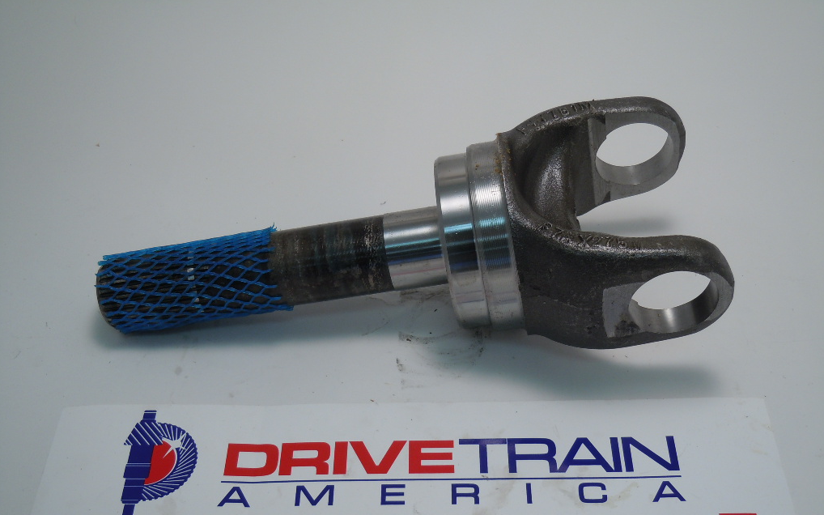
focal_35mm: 48
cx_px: 410
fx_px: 1078
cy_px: 308
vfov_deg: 26.8
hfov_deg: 41.8
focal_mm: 8.1
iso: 100
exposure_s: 1/125
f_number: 3.8
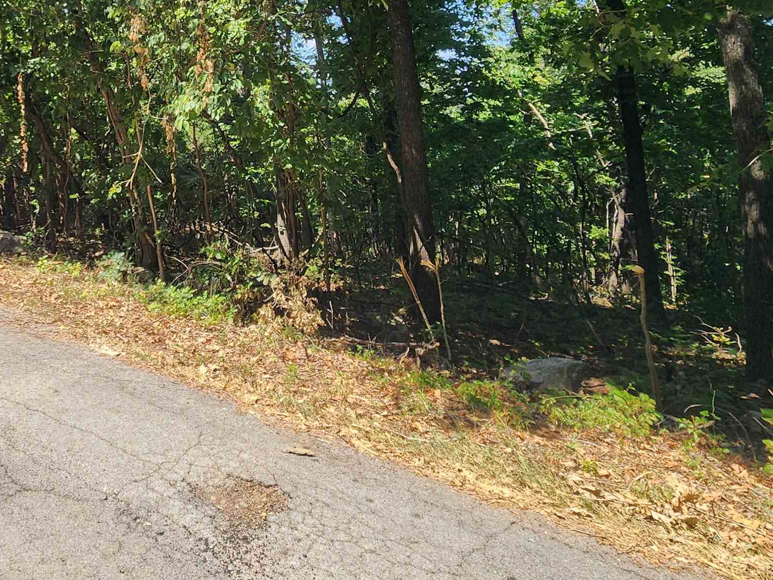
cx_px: 124
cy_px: 78
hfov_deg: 60.2
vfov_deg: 48.5
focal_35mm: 26
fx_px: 581
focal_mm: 2.2
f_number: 2.2
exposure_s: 1/652
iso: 50
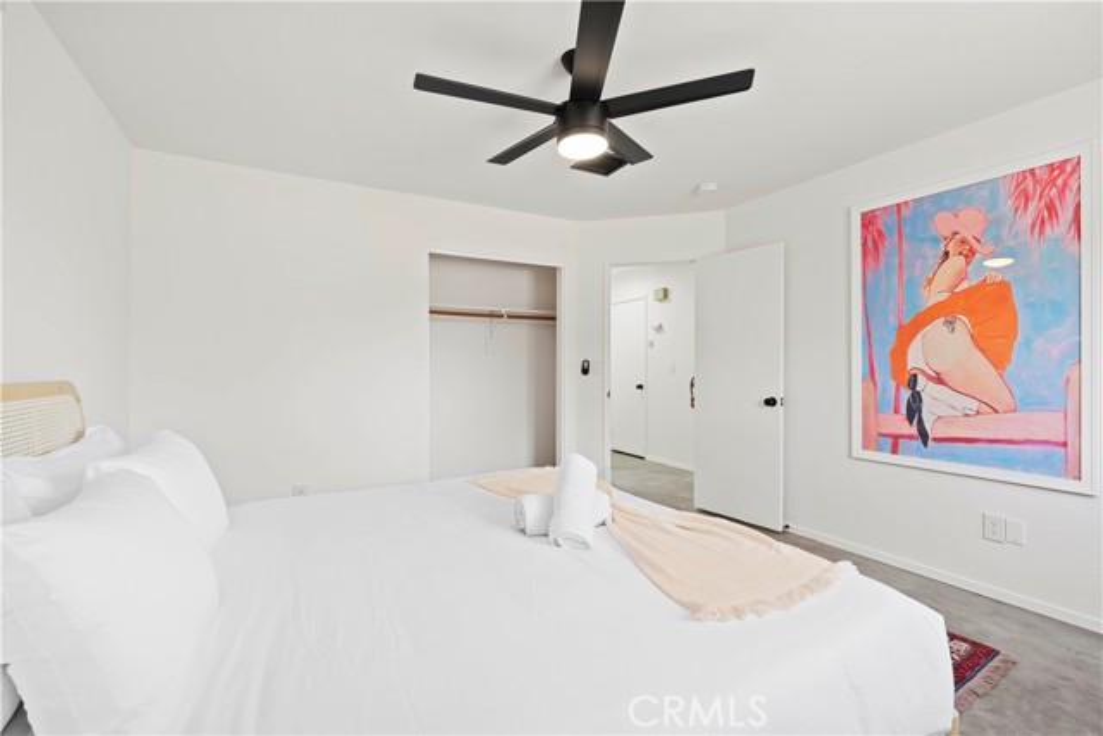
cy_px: 368
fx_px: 490
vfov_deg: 73.8
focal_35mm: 16
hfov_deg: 96.7
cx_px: 552
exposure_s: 1/6
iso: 400
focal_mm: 16
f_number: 11
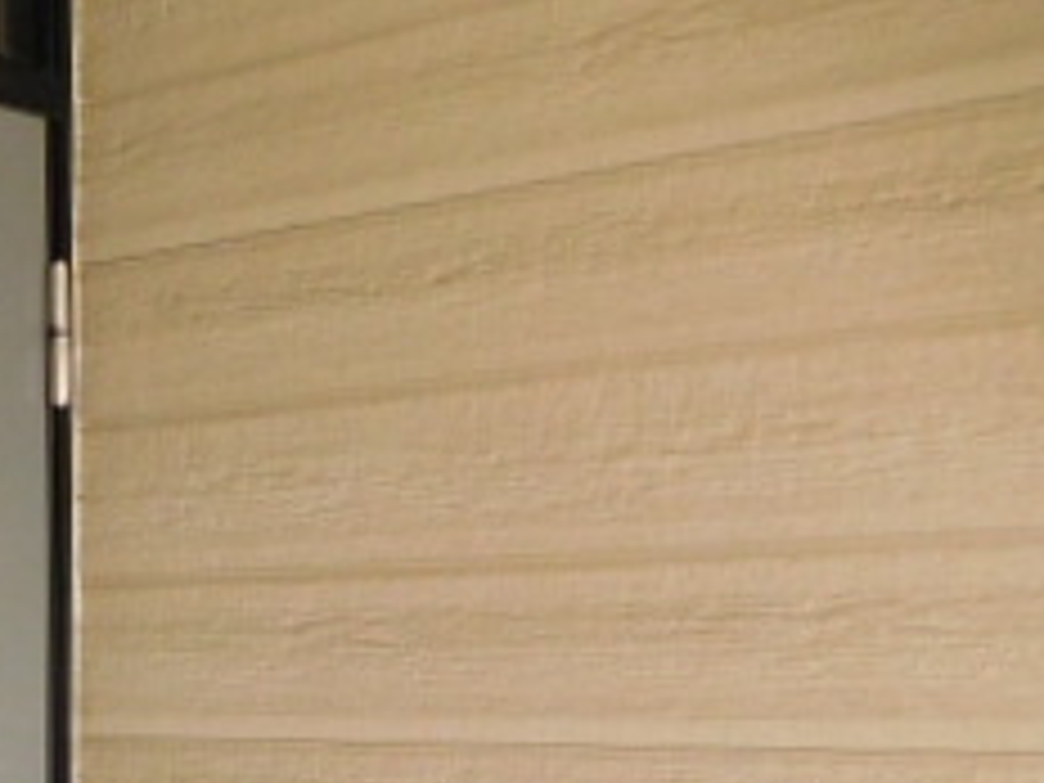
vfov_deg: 19.9
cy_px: 958
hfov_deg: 25.6
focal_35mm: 69
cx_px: -176
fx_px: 2081
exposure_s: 1/50
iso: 400
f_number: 3.4
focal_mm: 4.5
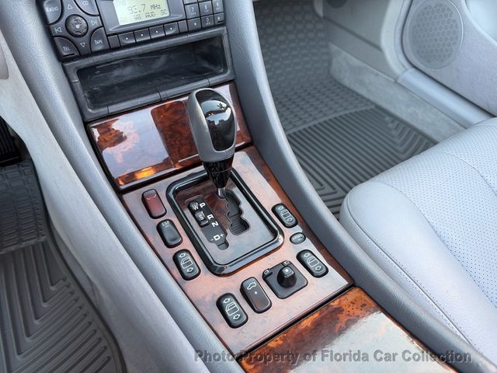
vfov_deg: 56.8
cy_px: 186
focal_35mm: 24
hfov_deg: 71.6
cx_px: 248
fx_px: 345
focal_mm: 6.76
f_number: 1.78
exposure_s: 1/100
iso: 200
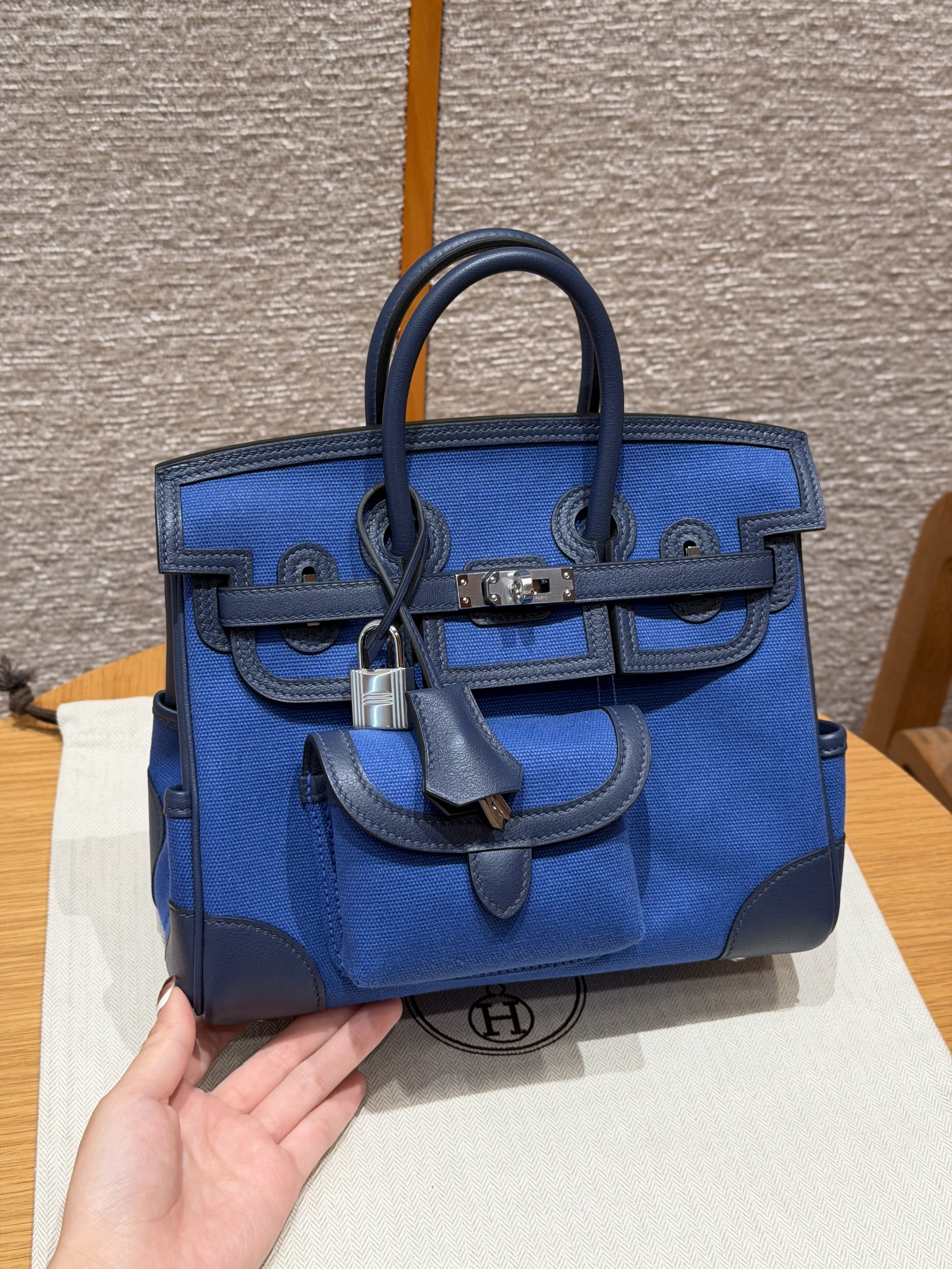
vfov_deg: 39.7
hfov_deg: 30.3
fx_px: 1760
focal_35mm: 48
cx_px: 476
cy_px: 634
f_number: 1.78
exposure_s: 1/50
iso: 80
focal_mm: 6.76
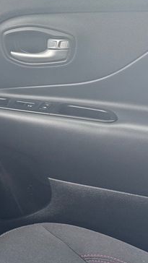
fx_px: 321
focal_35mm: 46
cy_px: 116
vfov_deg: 44.5
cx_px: -48
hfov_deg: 22.9
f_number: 1.78
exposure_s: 1/106
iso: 200
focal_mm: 6.76
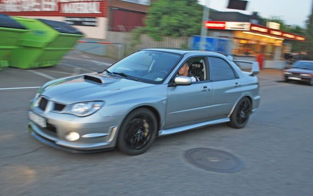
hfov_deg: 56.7
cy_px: 99
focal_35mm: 34
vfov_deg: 37.3
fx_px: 290
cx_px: 156
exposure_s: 1/40
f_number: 4
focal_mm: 22
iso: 200
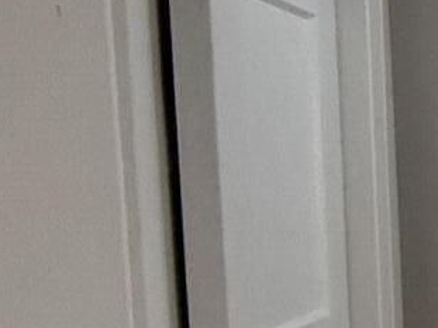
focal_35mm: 90
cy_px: 296
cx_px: 1355
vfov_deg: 16.2
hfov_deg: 11.1
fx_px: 1138
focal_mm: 2.22
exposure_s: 1/120
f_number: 2.2
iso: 64
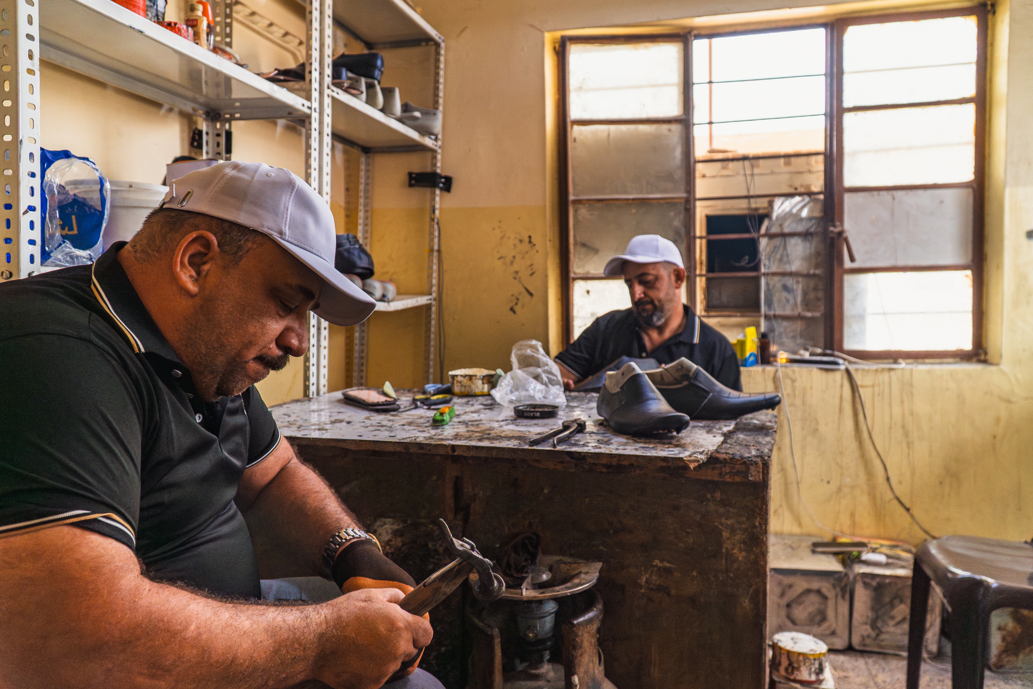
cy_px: 344
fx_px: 775
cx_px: 516
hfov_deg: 67.4
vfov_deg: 47.9
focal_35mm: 27
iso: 3200
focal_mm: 18
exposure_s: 1/320
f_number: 4
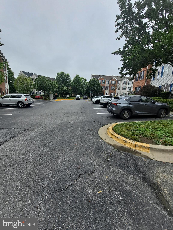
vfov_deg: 106.2
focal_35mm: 13
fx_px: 87
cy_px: 115
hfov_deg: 89.9
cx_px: 86
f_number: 2.2
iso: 40
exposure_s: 1/416
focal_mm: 1.74
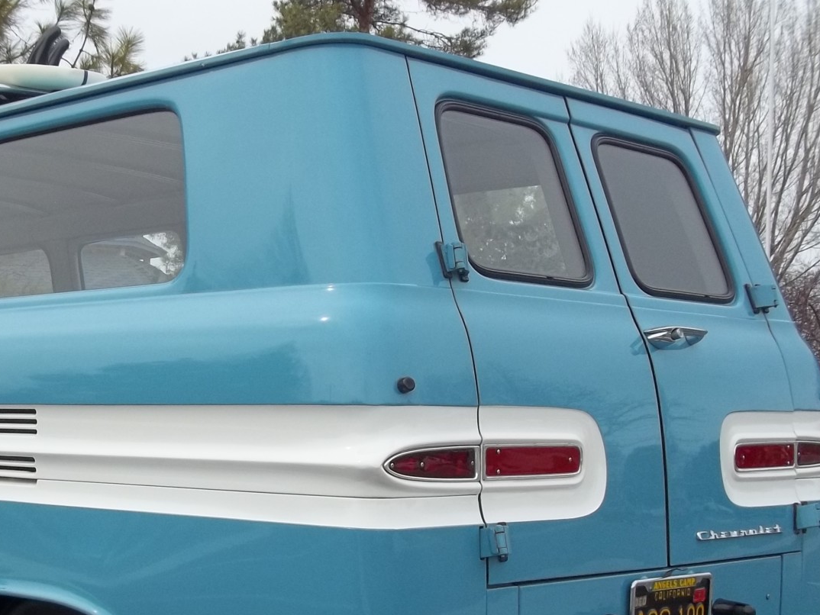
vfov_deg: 23.9
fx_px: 1445
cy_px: 440
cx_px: 153
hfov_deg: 30.8
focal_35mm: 61
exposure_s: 1/125
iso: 64
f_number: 8.8
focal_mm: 5.7
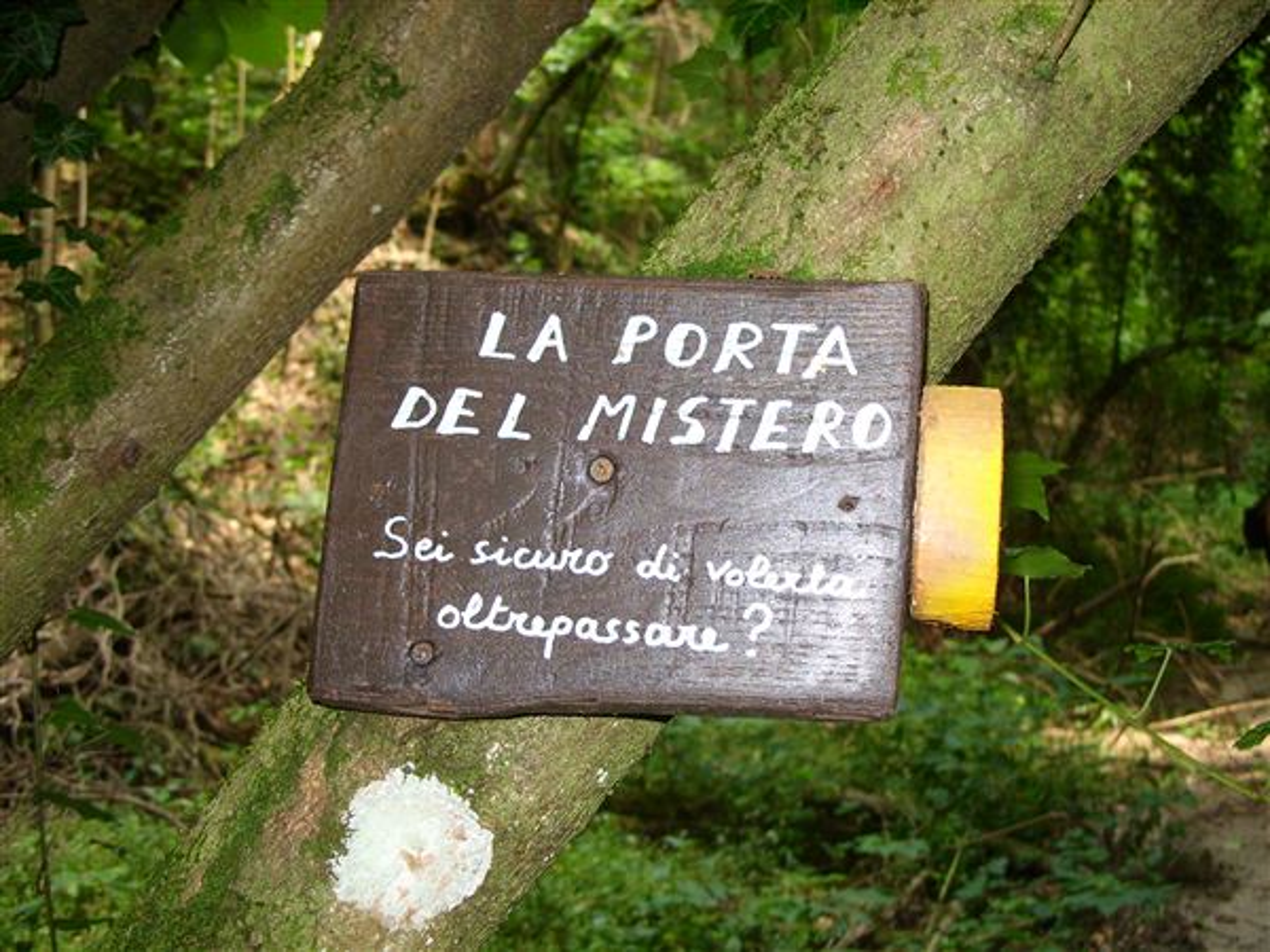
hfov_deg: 49.0
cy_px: 476
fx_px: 1394
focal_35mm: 38
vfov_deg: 37.7
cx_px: 635
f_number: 2.8
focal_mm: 7.8
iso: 50
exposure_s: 1/30
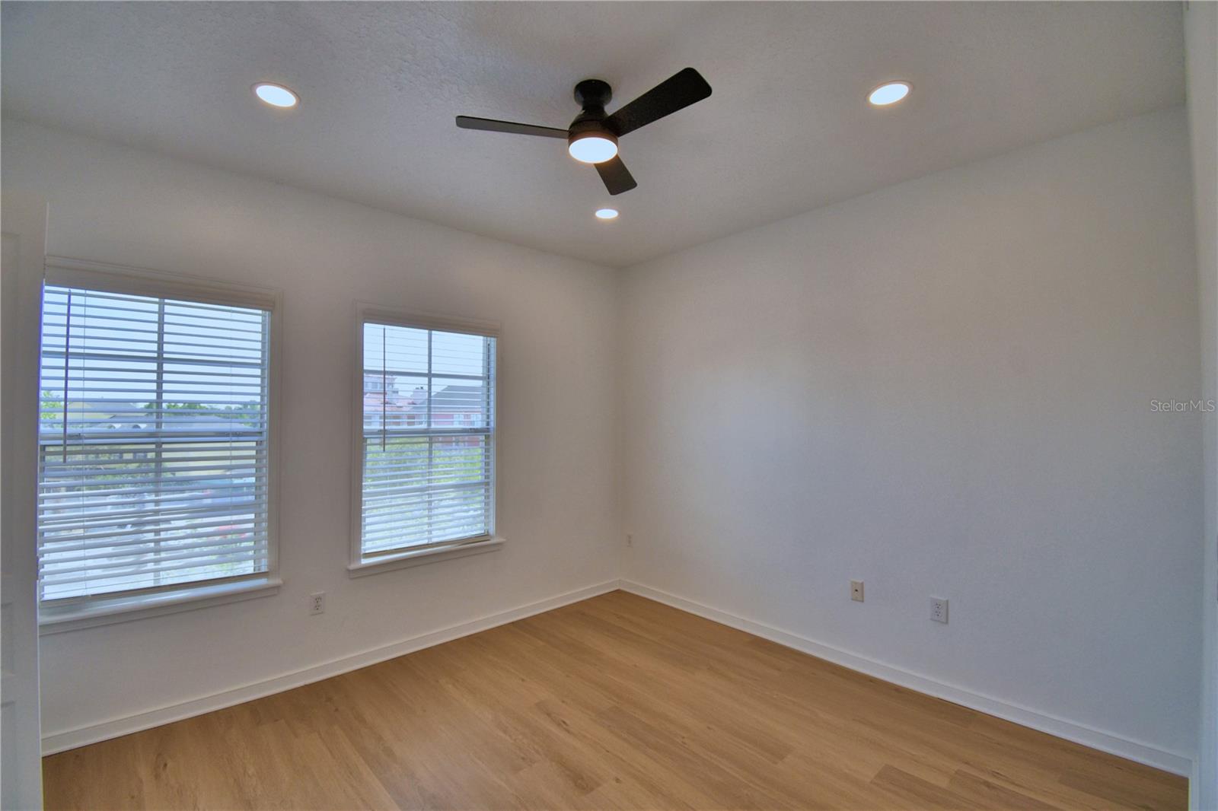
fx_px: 507
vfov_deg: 77.3
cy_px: 406
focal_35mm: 15
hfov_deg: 100.4
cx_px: 609
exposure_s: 1/400
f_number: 4.5
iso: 200
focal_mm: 10
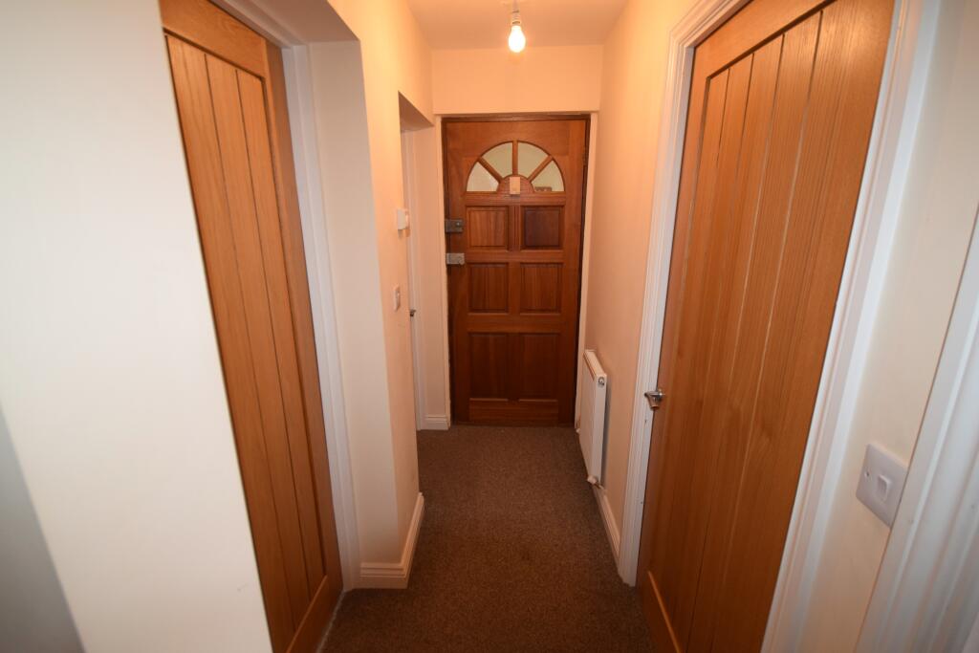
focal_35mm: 15
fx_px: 408
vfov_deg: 77.3
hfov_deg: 100.4
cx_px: 490
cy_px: 326
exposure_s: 1/60
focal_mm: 10
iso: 900
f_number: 4
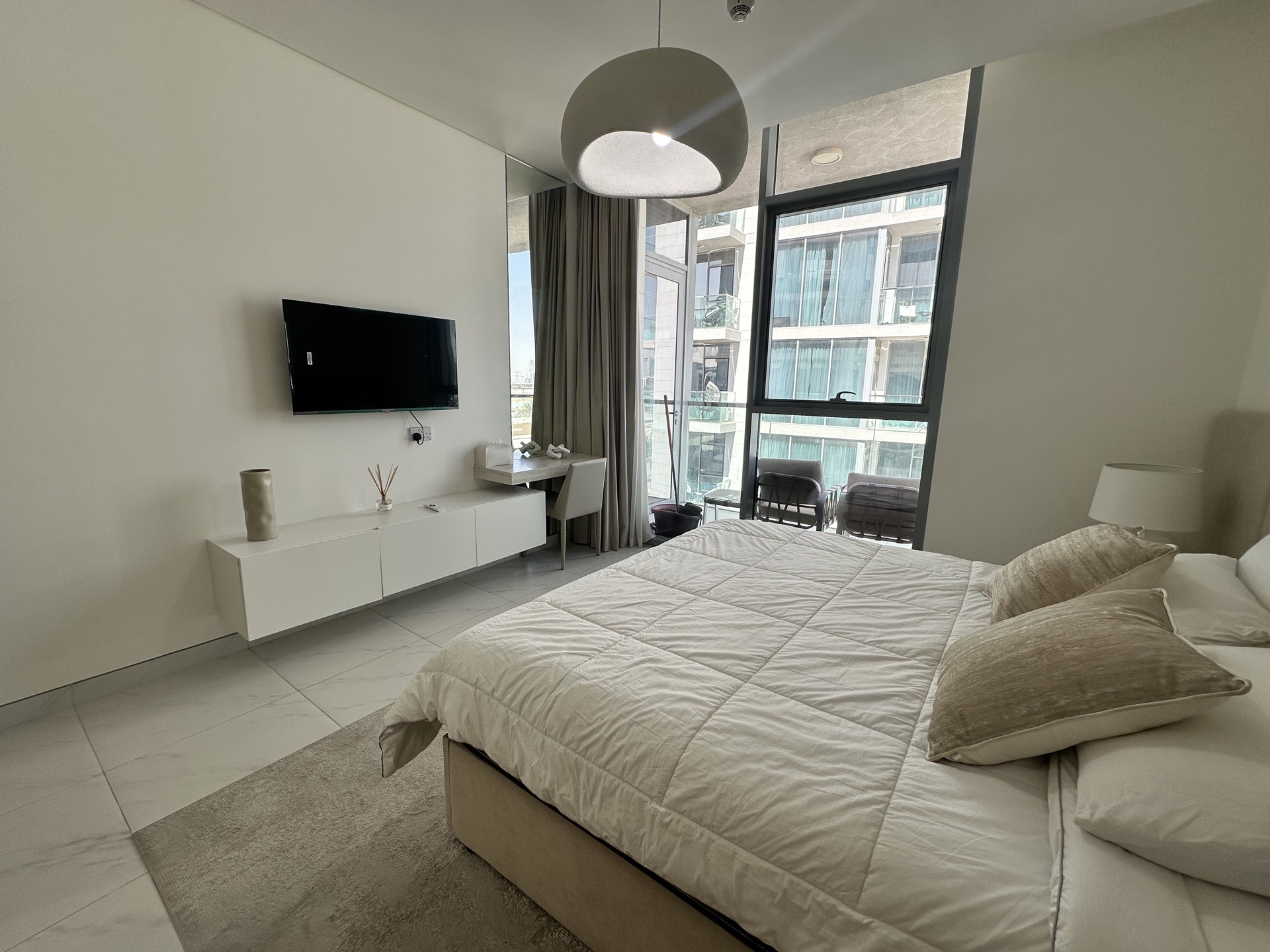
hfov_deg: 102.1
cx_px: 635
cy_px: 476
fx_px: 514
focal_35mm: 14
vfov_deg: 85.7
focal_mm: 2.22
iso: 40
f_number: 2.2
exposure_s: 1/235
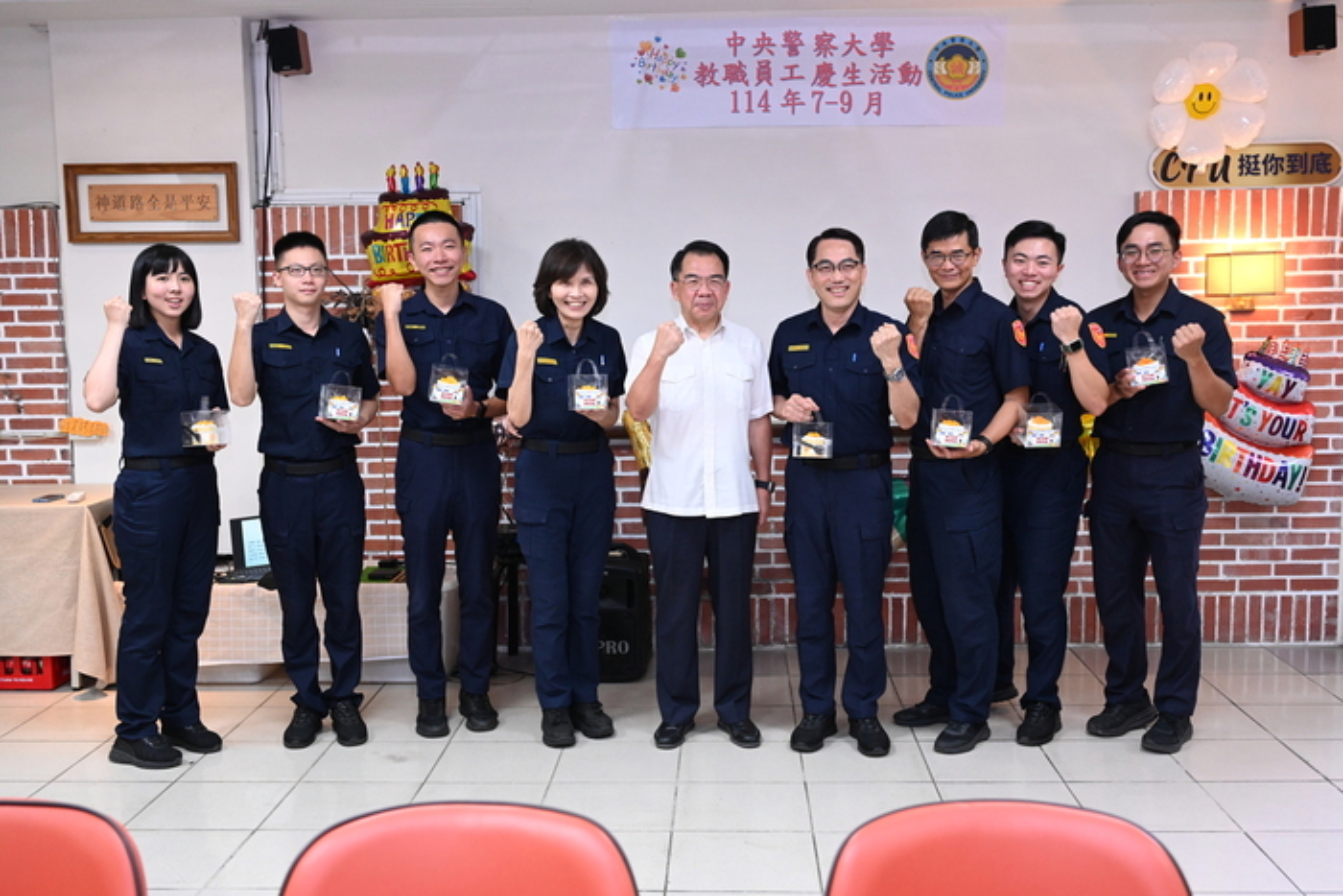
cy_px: 448
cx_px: 672
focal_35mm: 36
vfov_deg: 36.9
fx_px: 1343
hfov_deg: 53.1
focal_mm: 36
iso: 2000
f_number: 4
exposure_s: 1/160
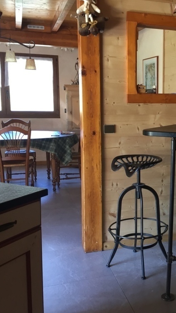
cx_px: 163
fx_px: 357
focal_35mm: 43
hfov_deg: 26.7
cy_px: 155
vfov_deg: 47.4
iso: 80
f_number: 2.2
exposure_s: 1/33
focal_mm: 4.15
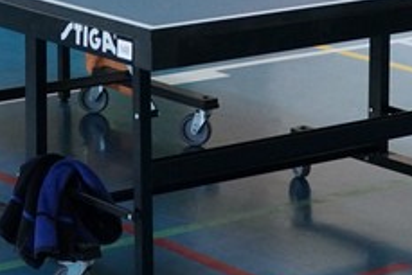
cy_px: -119
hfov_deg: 13.5
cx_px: 169
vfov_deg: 8.9
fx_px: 1738
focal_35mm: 152
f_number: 4
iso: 3200
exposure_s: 1/320
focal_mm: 29
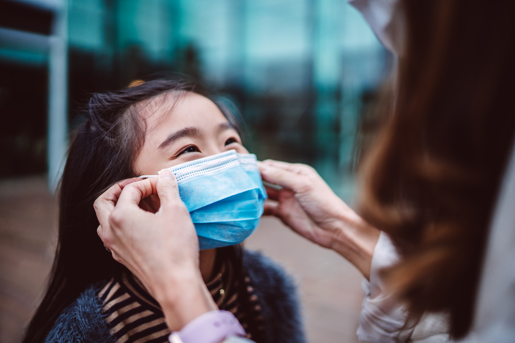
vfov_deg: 37.9
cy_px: 172
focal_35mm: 35
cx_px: 258
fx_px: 501
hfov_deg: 54.4
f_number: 1.4
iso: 250
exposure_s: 1/2500
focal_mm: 35
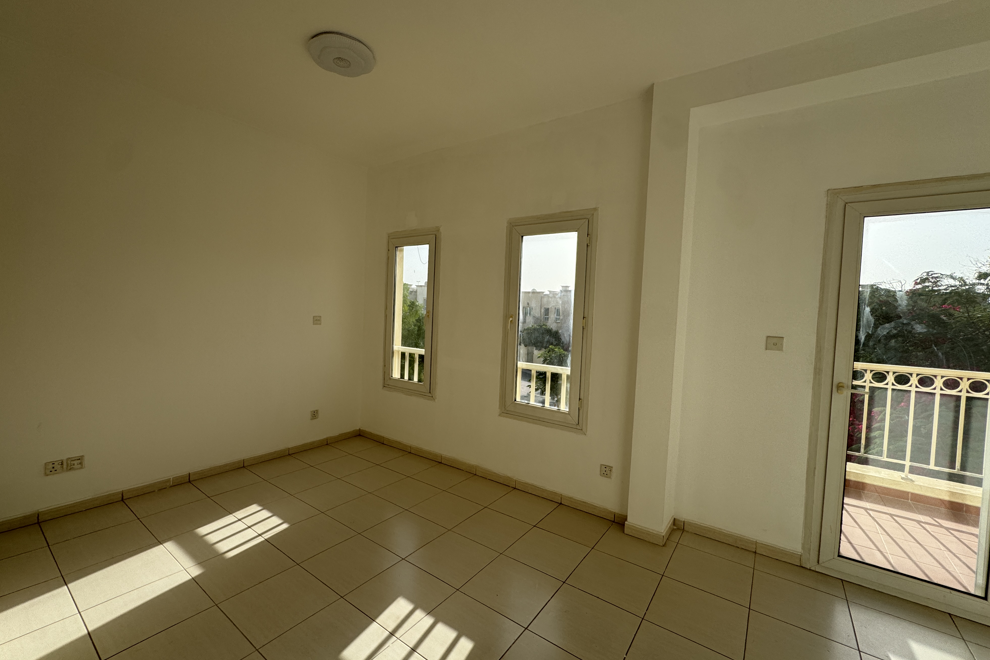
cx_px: 481
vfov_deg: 77.3
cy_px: 326
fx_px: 412
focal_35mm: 15
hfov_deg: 100.4
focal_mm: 2.22
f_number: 2.2
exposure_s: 1/1395
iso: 50
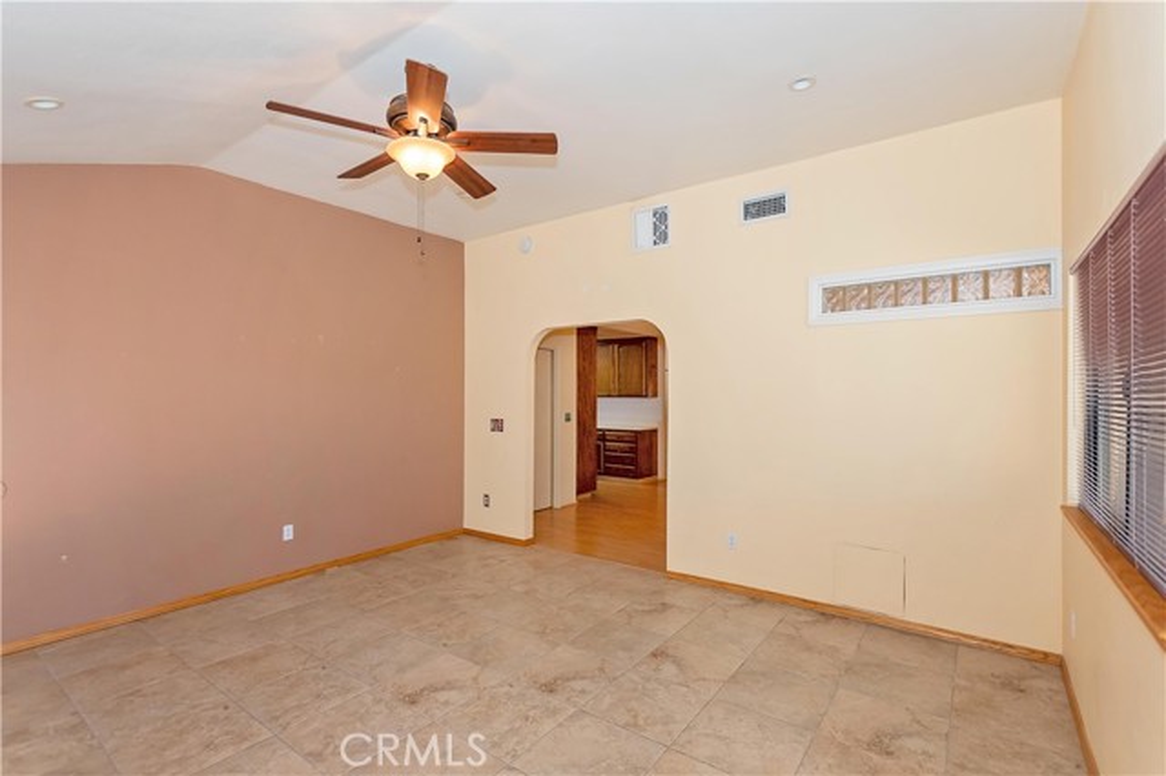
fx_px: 518
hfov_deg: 96.8
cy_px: 388
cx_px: 583
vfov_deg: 73.7
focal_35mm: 16
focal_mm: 11
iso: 400
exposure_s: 1/100
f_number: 5
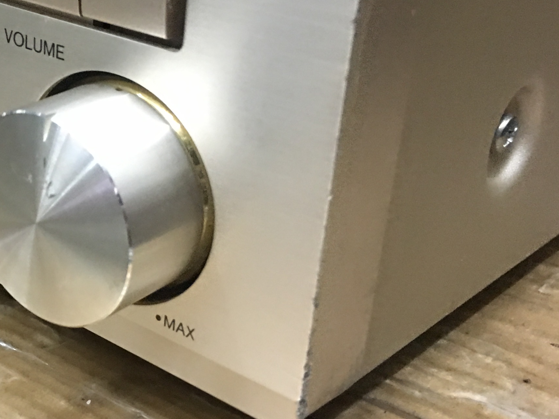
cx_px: -71
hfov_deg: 26.1
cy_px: 166
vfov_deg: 21.6
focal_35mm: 68
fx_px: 1098
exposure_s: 1/10
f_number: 2.2
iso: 100
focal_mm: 4.15
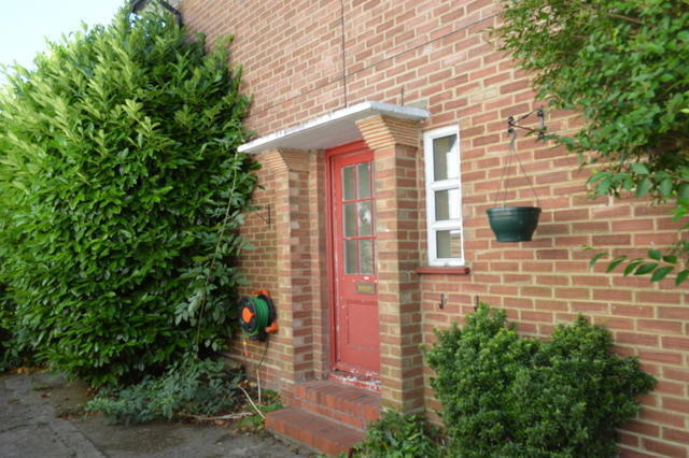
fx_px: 516
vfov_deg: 47.9
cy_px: 229
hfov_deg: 67.4
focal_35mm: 27
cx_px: 344
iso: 280
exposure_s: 1/125
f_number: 5.6
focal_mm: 18
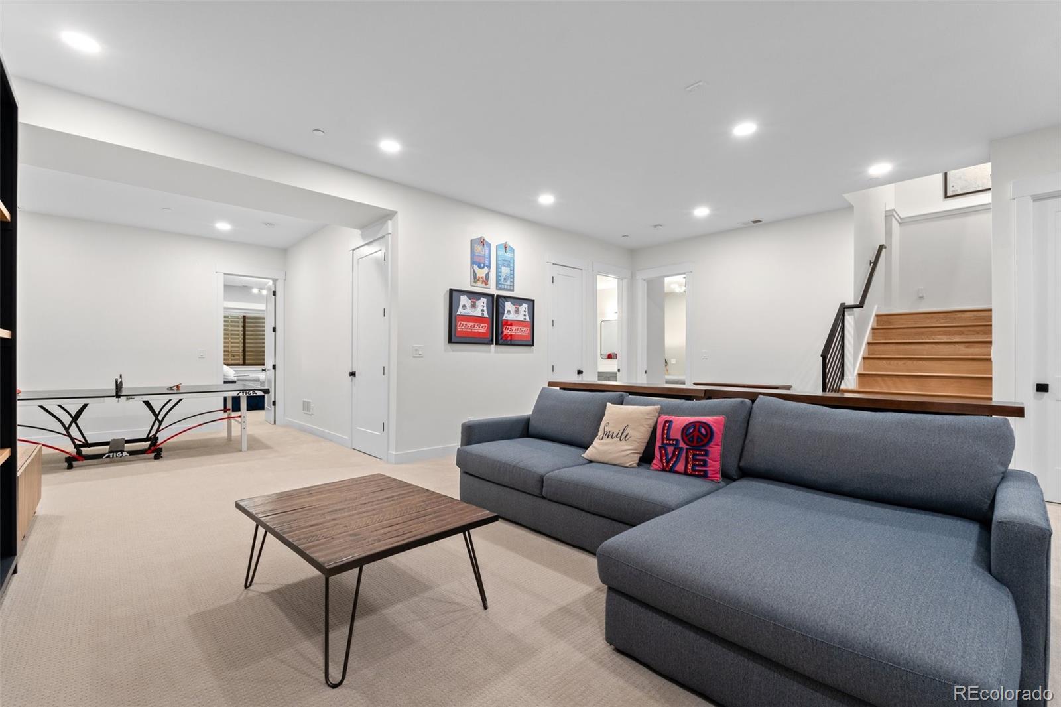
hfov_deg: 96.7
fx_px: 471
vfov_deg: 73.7
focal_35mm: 16
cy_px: 354
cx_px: 530
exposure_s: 1/6
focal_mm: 16
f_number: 9
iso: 640
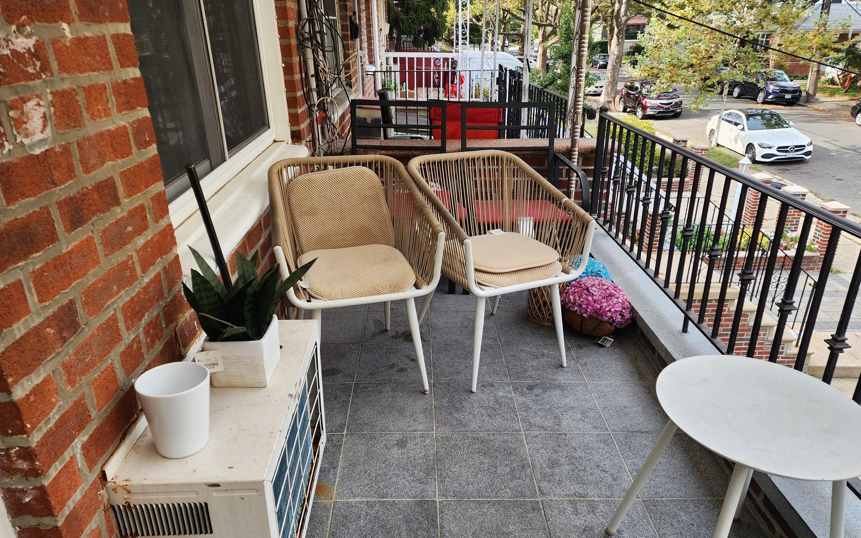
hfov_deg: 72.5
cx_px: 441
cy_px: 295
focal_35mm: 25
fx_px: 587
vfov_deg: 49.2
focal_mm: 6.4
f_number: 1.8
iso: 25
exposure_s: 1/180
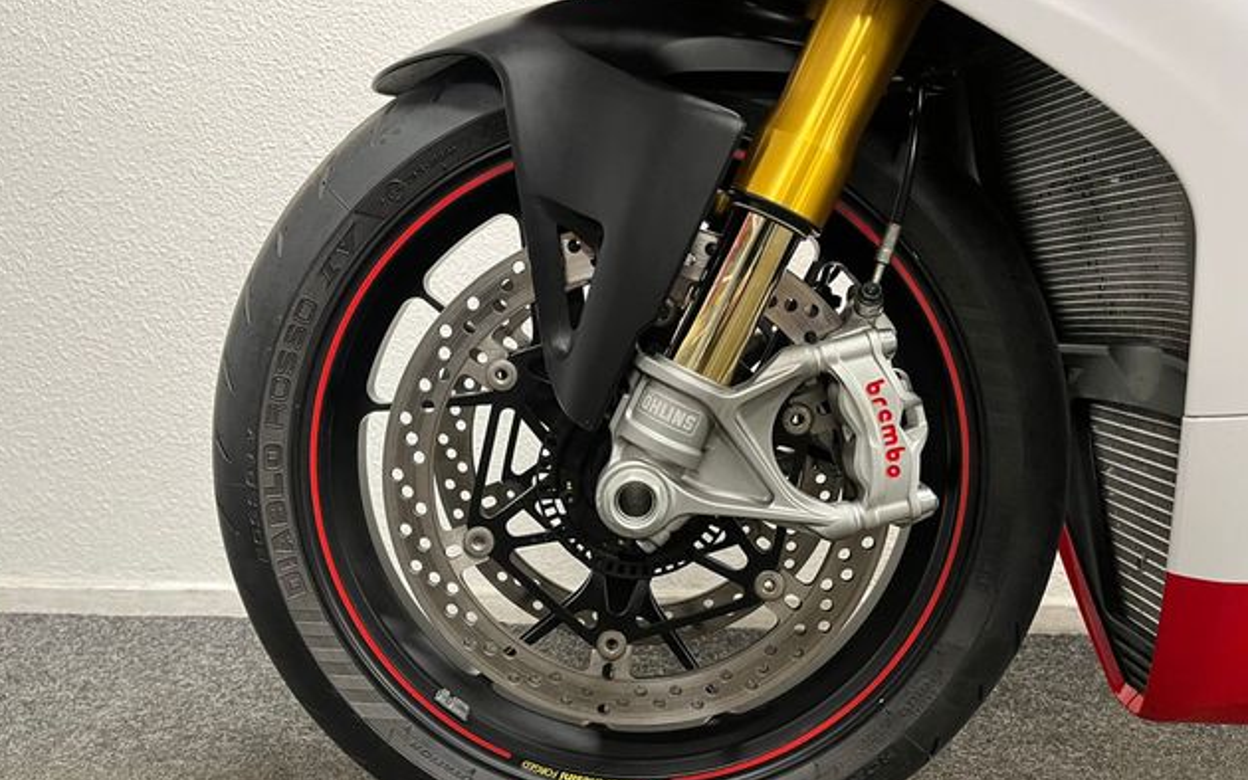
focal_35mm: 28
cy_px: 400
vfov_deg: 44.6
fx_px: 953
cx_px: 620
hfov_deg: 66.5
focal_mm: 5.1
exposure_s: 1/50
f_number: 1.6
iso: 400
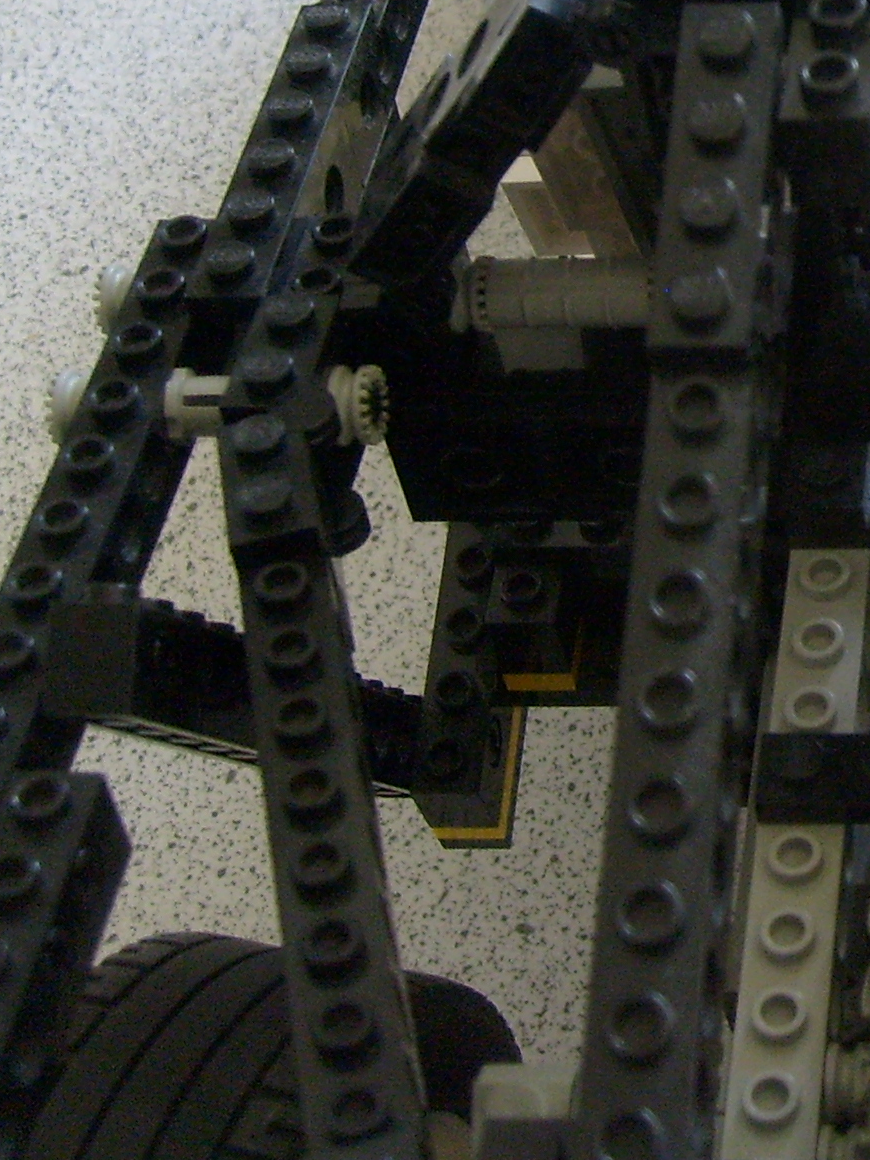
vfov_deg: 22.5
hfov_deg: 16.4
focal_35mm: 85
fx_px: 2848
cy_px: 145
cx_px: 1149
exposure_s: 1/90
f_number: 2.8
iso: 100
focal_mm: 5.8
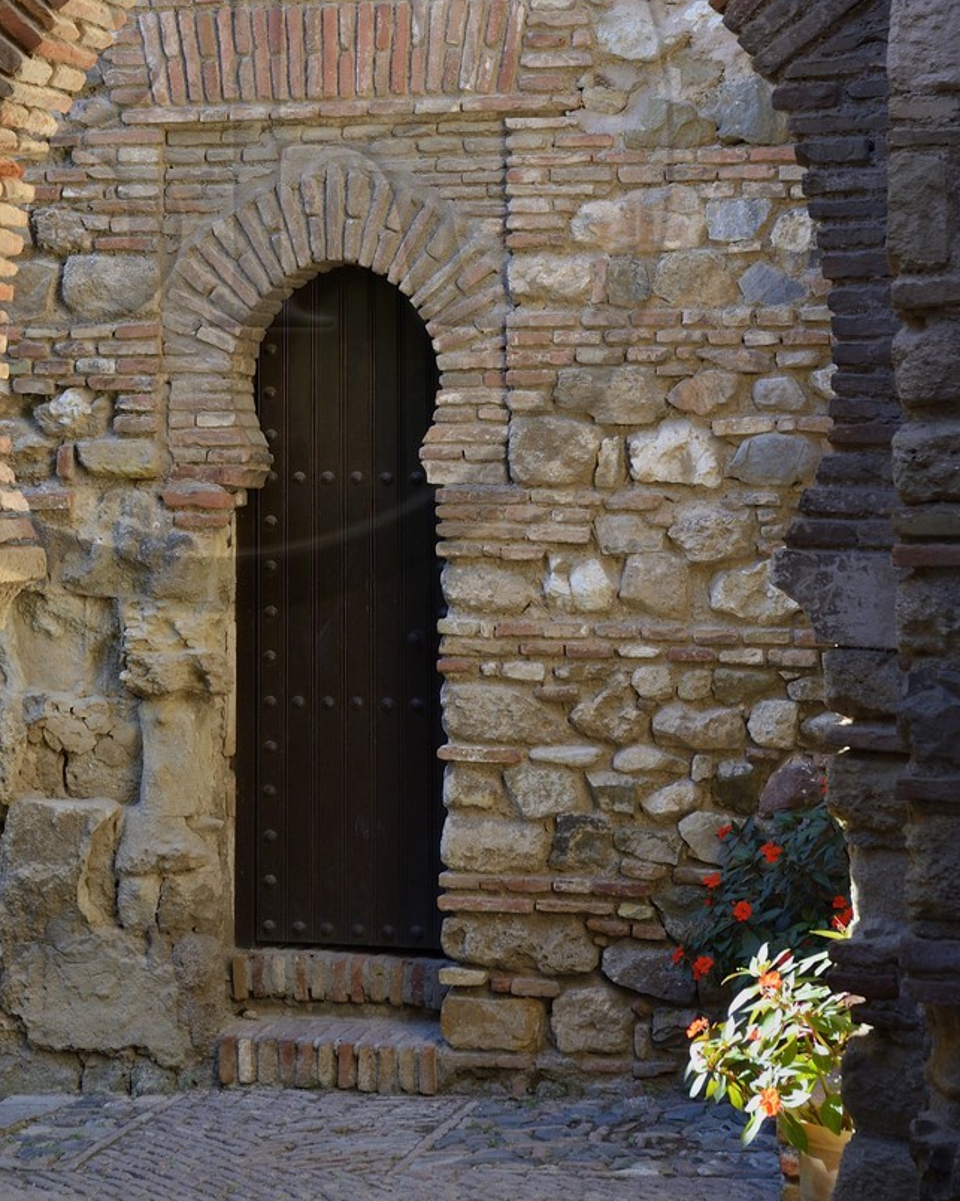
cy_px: 146
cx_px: 206
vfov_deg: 22.3
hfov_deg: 18.1
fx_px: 2984
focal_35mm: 84
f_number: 7.1
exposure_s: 1/60
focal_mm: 45
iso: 200
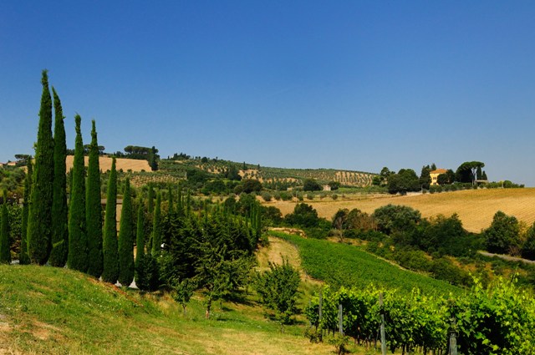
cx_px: 268
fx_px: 668
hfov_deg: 43.7
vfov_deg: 29.8
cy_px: 178
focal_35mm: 45
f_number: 11
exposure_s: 1/1250
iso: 800
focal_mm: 30
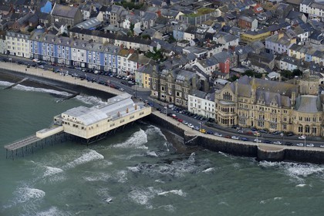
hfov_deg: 11.7
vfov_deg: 7.8
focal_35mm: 175
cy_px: 108
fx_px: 1575
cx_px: 162
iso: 400
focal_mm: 175
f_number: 7.1
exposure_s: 1/800
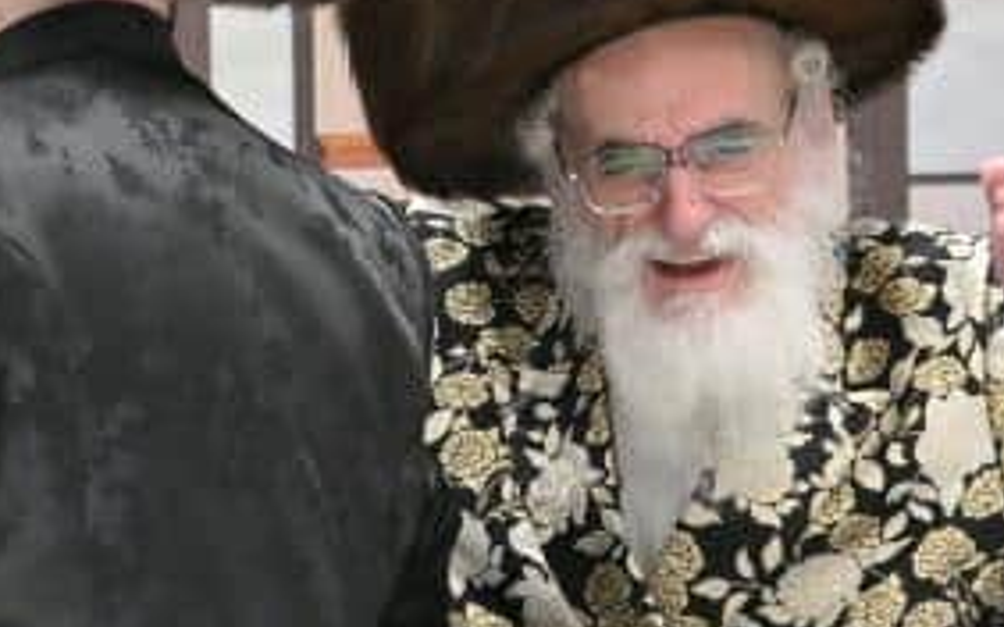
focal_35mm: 943
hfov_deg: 2.2
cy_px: -64
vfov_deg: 1.4
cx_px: 263
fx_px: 25792
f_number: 2.8
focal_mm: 170
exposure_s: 1/400
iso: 320
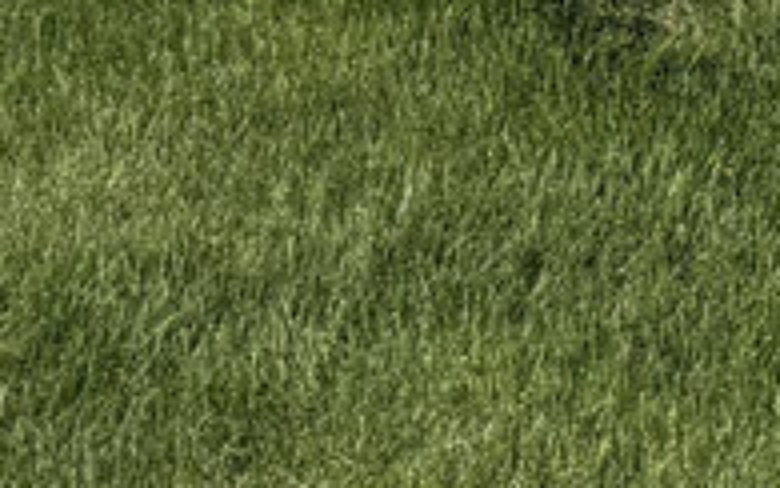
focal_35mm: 188
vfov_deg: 6.1
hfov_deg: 10.6
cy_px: -1280
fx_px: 3998
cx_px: 1340
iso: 80
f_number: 1.78
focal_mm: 6.76
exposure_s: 1/5714
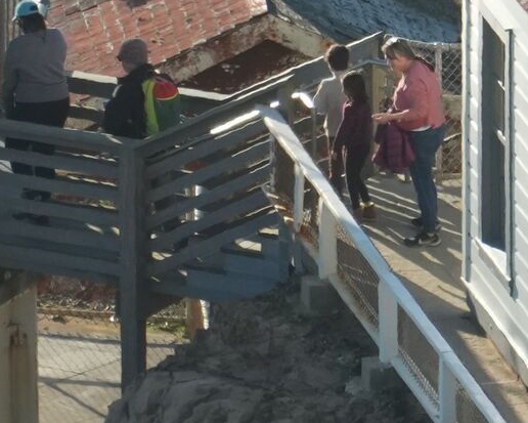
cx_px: 492
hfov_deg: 1.0
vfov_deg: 0.8
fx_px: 29478
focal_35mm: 1886
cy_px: 85
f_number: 7.1
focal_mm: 240
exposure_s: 1/1600
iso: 640
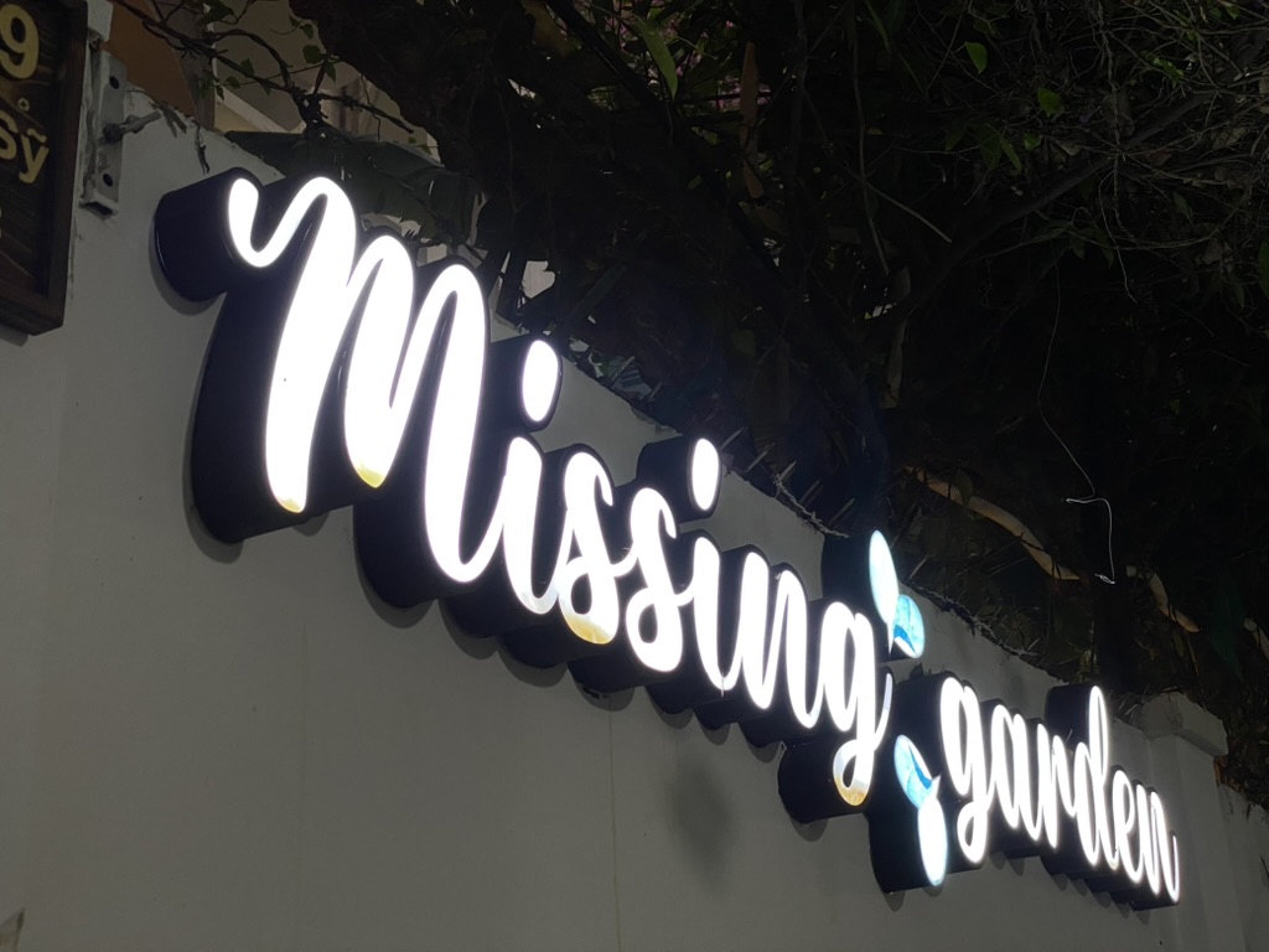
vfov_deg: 28.0
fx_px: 1906
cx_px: 634
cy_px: 476
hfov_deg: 36.8
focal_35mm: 52
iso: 50
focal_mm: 6
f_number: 2
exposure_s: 1/100
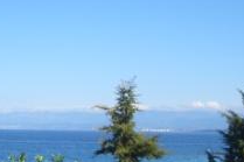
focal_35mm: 78
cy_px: 99
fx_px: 528
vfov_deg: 17.4
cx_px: 46
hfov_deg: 25.5
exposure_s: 1/400
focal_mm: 5.8
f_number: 4.3
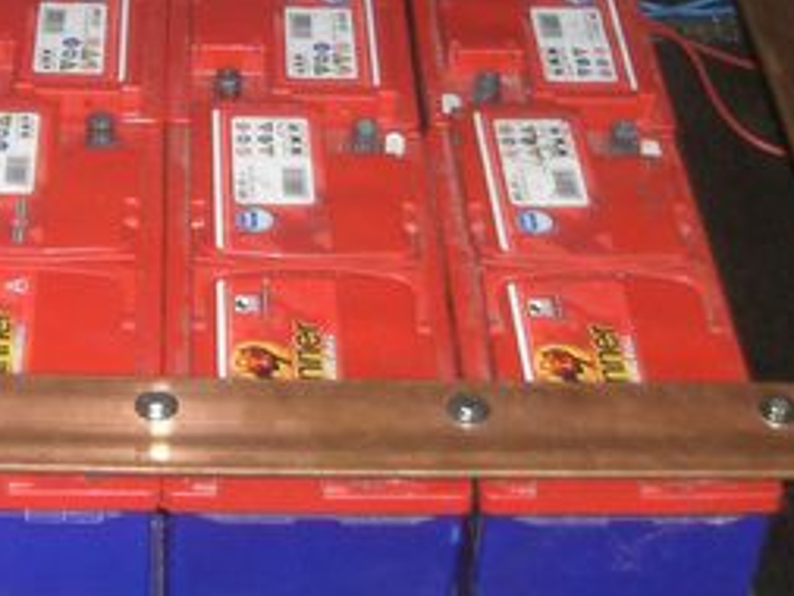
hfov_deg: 20.3
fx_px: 2203
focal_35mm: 96
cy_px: 94
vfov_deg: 15.3
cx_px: 185
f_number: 2.7
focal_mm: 6.2
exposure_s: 1/60
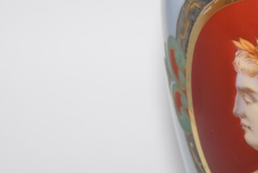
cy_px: -20
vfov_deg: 5.3
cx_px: 304
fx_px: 1847
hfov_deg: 7.9
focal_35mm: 258
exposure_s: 1/60
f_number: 5.6
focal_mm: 55
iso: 320
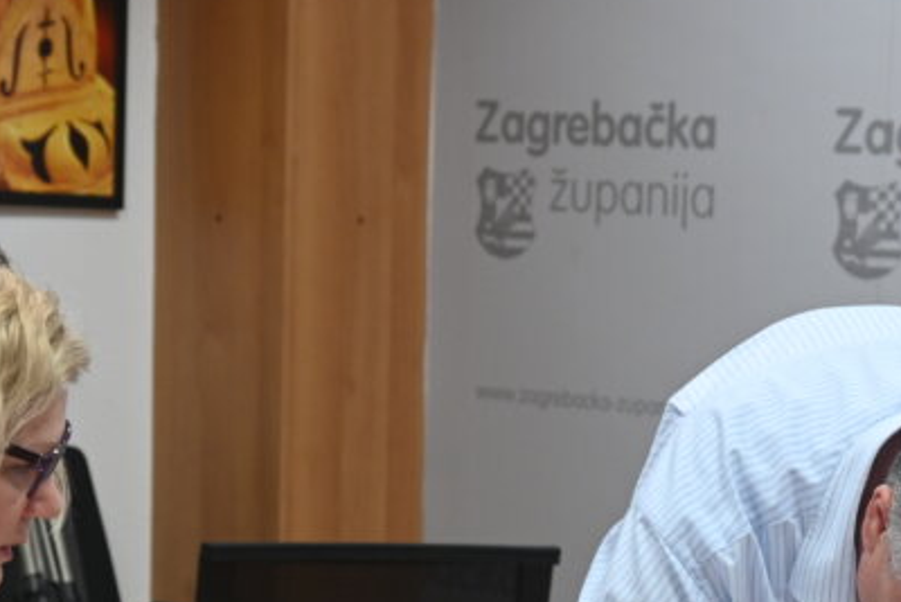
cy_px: 752
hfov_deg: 14.9
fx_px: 3455
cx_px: 480
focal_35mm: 138
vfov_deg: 9.8
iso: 1100
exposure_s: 1/60
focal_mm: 54
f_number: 5.6
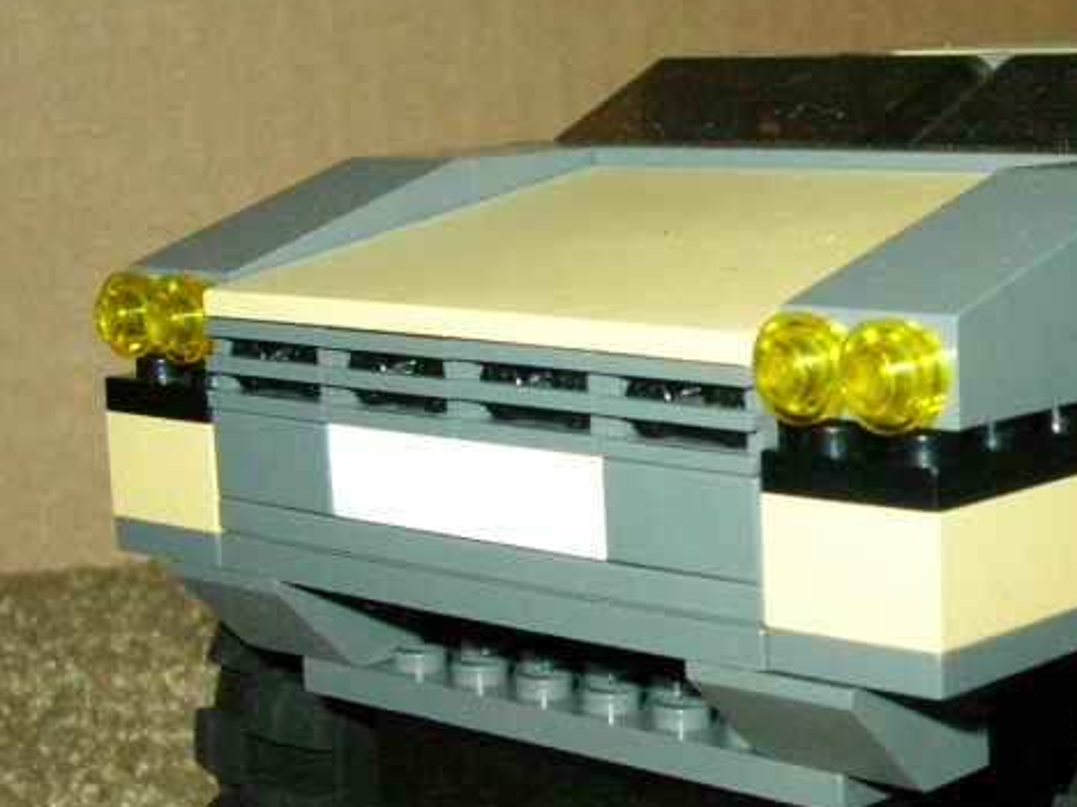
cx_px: 1070
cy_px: 341
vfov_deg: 18.6
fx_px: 2457
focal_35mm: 79
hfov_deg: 23.7
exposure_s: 1/60.1
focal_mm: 6
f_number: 3.7
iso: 200
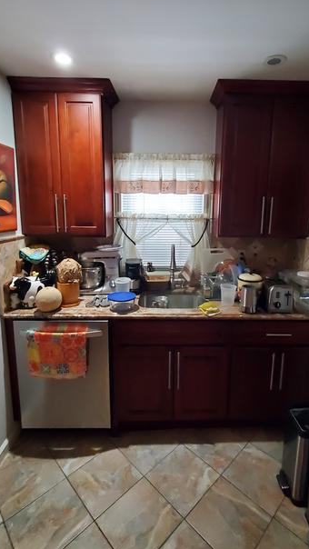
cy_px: 262
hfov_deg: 60.7
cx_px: 180
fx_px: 262
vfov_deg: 92.6
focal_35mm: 18
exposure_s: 1/30
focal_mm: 1.8
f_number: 2.2
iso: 800
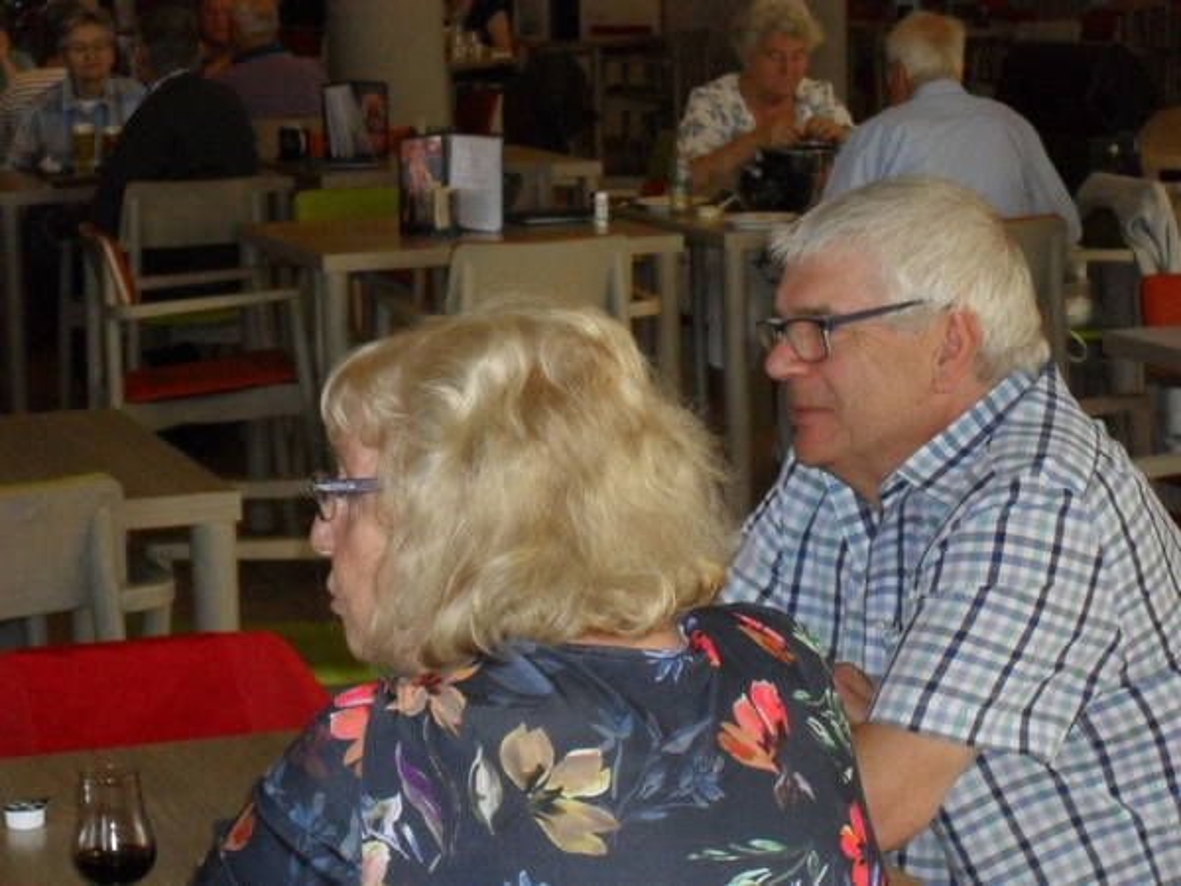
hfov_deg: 18.7
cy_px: 443
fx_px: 3582
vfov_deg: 14.1
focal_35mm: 105
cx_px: 590
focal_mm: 18.9
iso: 400
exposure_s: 1/60
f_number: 5.8
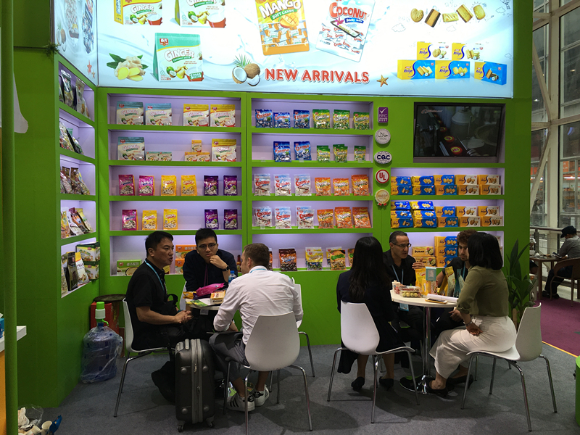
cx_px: 290
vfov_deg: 48.2
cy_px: 218
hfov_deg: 61.7
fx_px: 486
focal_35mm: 29
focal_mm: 4.15
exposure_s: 1/100
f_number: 2.2
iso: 25
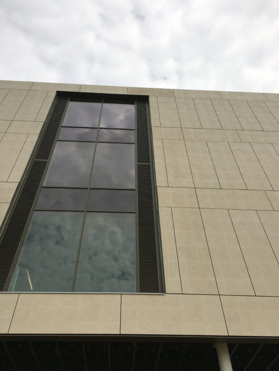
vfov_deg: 61.7
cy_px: 186
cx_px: 140
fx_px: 312
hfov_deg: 48.2
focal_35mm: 29
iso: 32
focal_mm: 4.15
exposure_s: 1/5650
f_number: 2.2
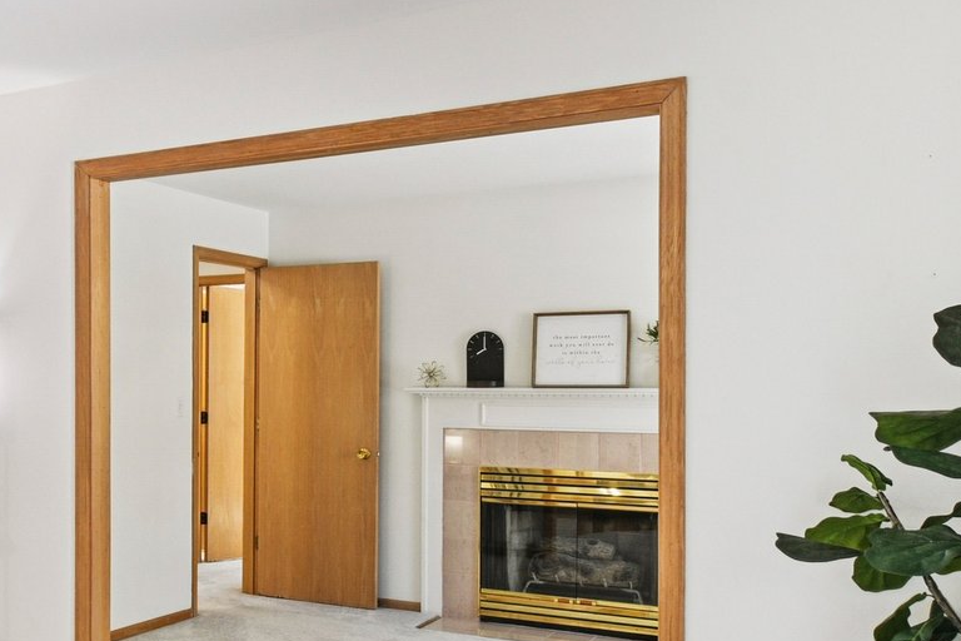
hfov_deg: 44.2
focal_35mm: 40
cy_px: 410
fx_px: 1068
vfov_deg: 33.2
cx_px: 99
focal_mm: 10
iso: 220
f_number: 8
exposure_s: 1/15
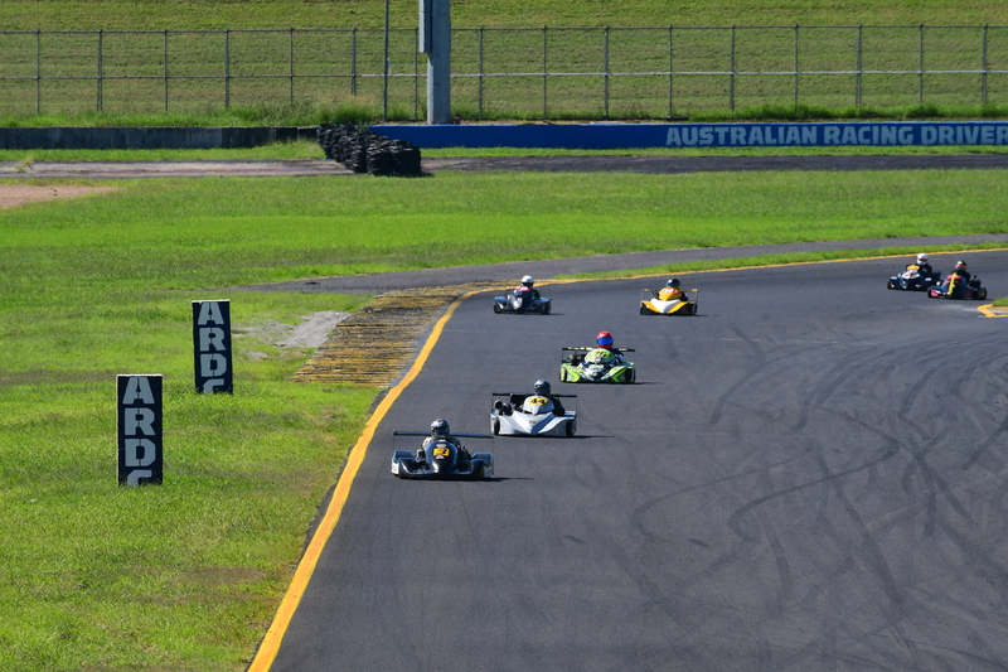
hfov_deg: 3.3
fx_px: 17635
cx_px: 504
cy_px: 336
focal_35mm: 630
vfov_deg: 2.2
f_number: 13
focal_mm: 420
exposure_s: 1/640
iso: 500
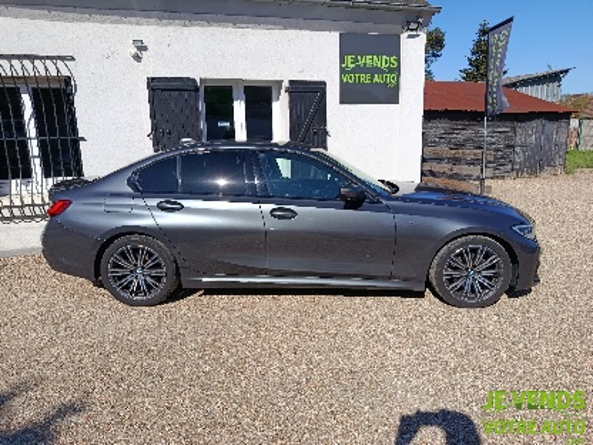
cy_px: 222
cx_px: 296
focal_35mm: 24
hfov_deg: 71.6
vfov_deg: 56.8
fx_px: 411
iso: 50
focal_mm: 5.24
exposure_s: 1/737
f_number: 1.7
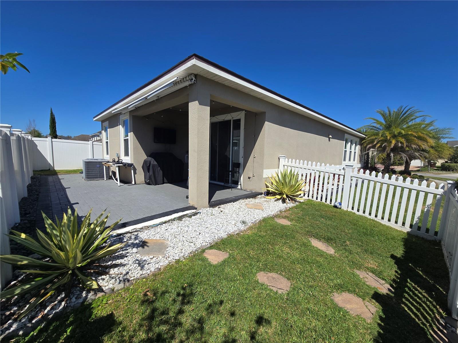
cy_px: 172
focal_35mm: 13
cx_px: 229
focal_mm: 2.2
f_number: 2.2
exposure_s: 1/3203
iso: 50
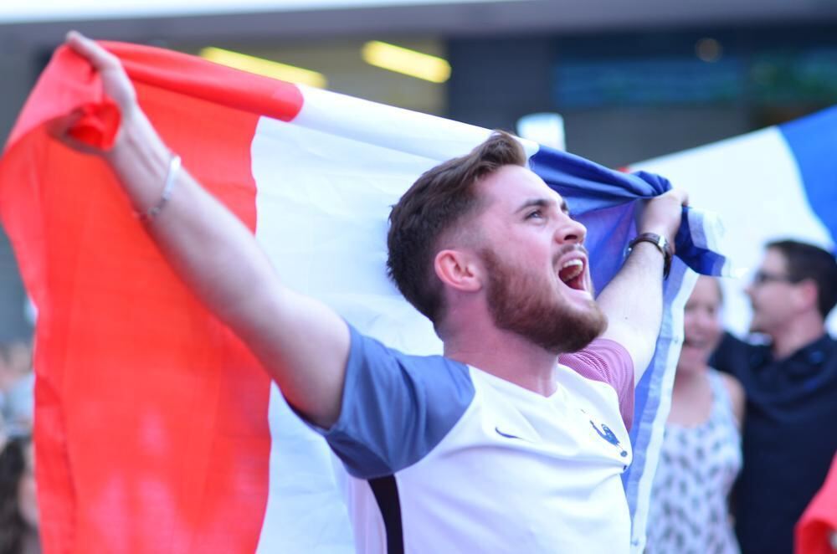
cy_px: 277
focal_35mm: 128
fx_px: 2958
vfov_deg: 10.7
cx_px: 418
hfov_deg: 16.1
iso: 400
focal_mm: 85
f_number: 2.8
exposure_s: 1/125
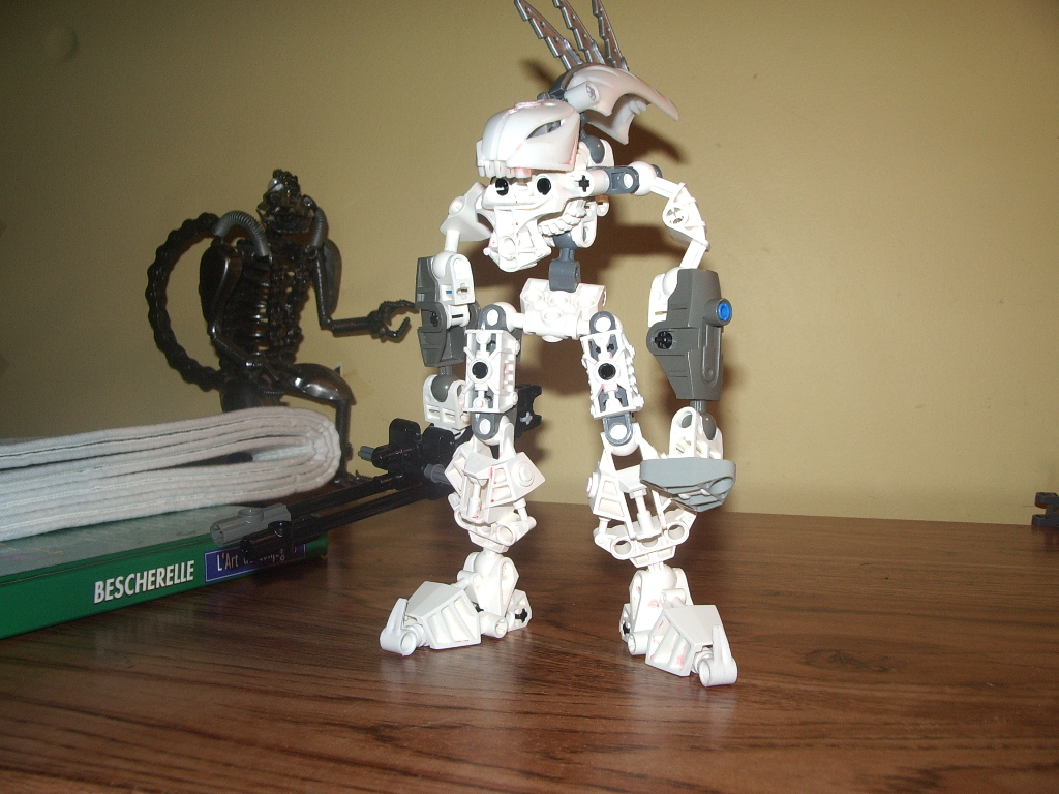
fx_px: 1071
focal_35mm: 35
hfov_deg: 52.6
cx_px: 530
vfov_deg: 40.7
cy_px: 397
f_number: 4.3
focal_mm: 5.8
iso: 100
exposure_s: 1/40
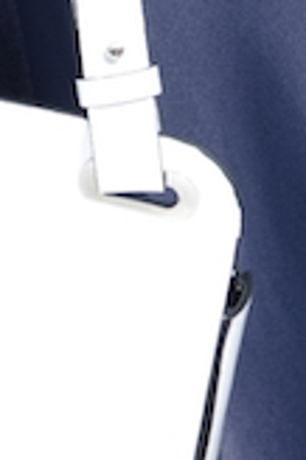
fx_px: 3105
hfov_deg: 5.5
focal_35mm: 243
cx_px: -272
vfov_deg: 8.1
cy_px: -401
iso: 100
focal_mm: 26
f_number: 5.6
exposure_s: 1/160
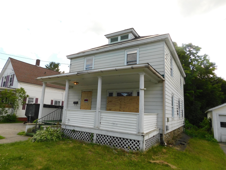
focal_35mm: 23
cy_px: 85
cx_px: 113
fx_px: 150
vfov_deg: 58.9
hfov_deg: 73.9
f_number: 3
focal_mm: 4
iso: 125
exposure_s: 1/500
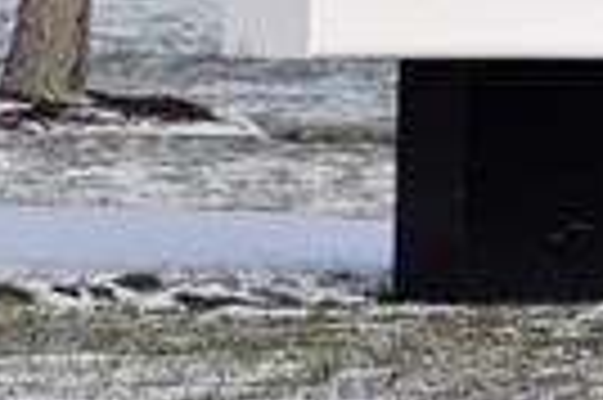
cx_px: 976
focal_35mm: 1459
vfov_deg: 0.9
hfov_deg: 1.4
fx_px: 24408
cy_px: -481
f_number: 11
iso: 500
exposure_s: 1/1000
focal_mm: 300
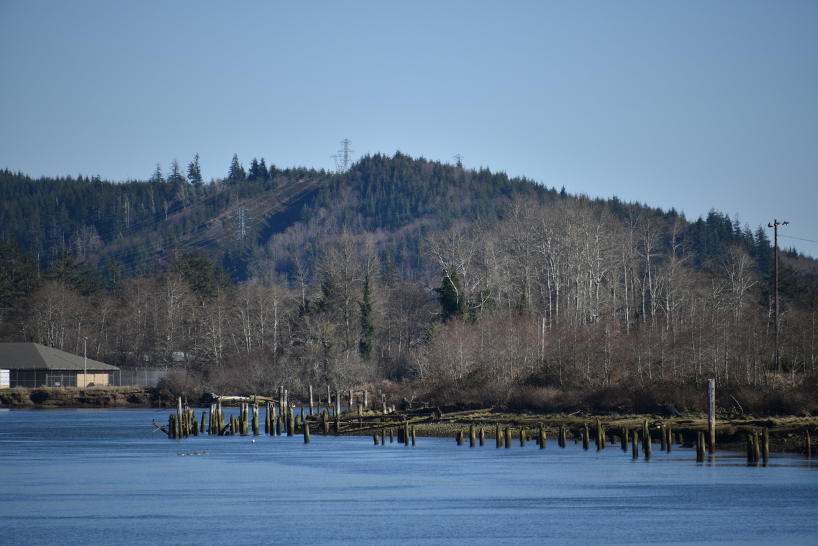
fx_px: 6818
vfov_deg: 4.6
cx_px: 409
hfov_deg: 6.9
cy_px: 273
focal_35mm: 300
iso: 125
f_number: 5.6
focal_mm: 300
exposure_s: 1/640
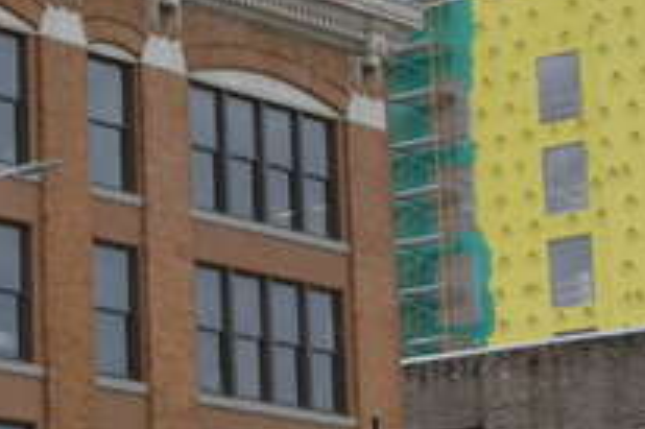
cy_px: 265
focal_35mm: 140
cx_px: -539
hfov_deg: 13.2
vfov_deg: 9.8
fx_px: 2506
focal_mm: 24
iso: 3200
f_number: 18
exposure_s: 1/640
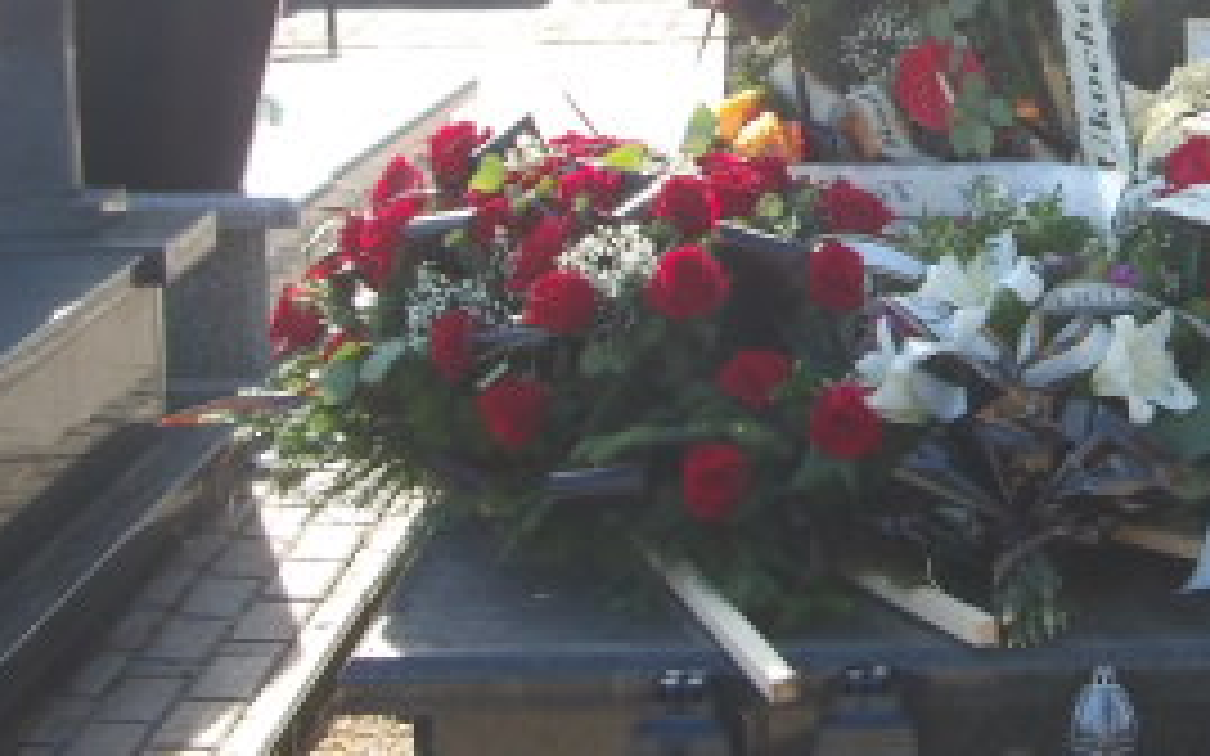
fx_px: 3495
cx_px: 1313
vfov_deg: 12.3
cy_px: 144
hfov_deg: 18.9
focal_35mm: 106
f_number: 3.7
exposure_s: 1/268
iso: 100
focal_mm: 7.6
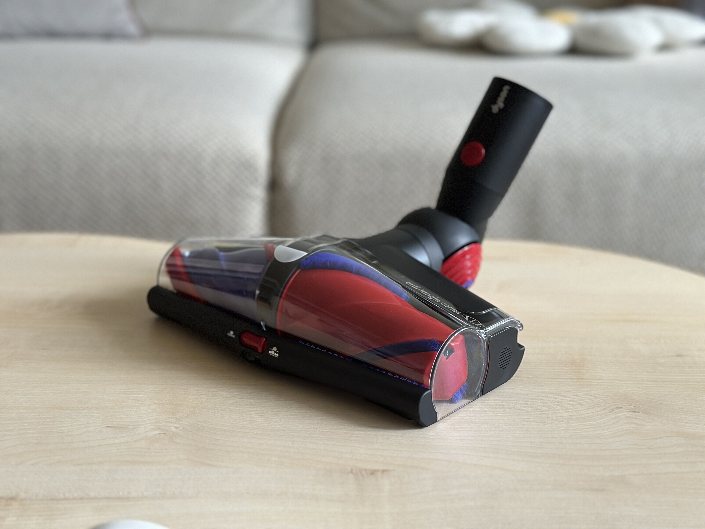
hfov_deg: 39.7
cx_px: 352
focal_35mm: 48
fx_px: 978
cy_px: 264
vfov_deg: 30.3
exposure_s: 1/38
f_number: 1.78
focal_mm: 6.86
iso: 800
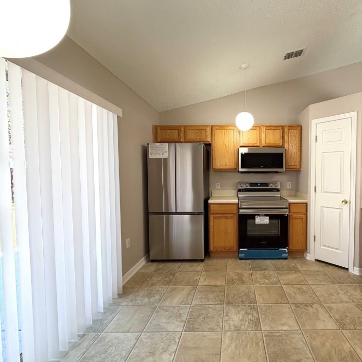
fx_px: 201
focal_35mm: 17
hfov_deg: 81.5
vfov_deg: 84.0
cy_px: 183
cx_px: 238
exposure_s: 1/120
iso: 125
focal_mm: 2.22
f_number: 2.2
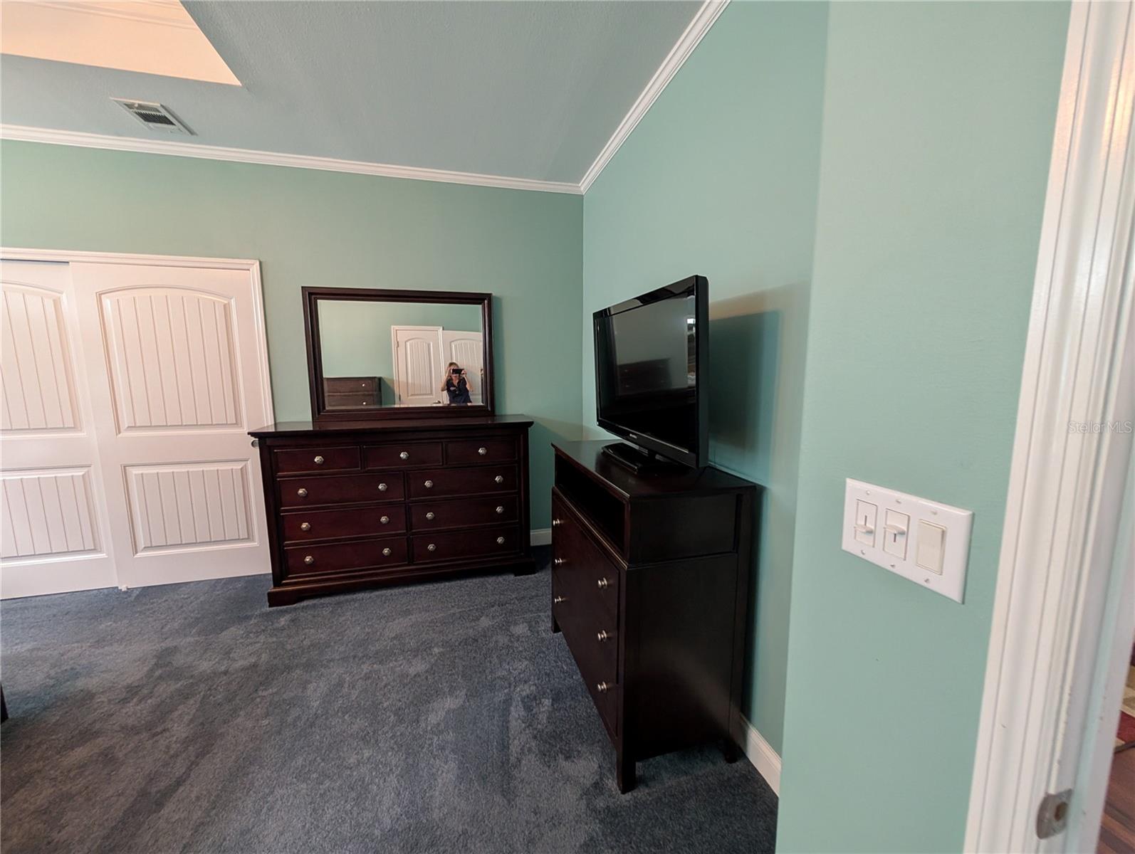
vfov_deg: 94.6
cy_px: 427
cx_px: 568
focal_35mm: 12
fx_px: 394
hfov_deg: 110.5
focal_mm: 2.02
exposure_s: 1/40
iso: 278
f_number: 1.7
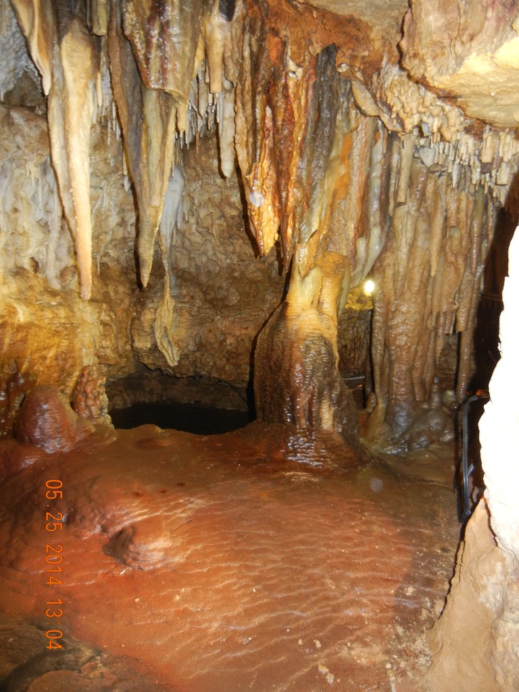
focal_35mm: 30
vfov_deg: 60.0
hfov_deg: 46.8
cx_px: 260
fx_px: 600
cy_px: 346
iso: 284
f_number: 3.5
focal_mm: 5.4
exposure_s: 1/30
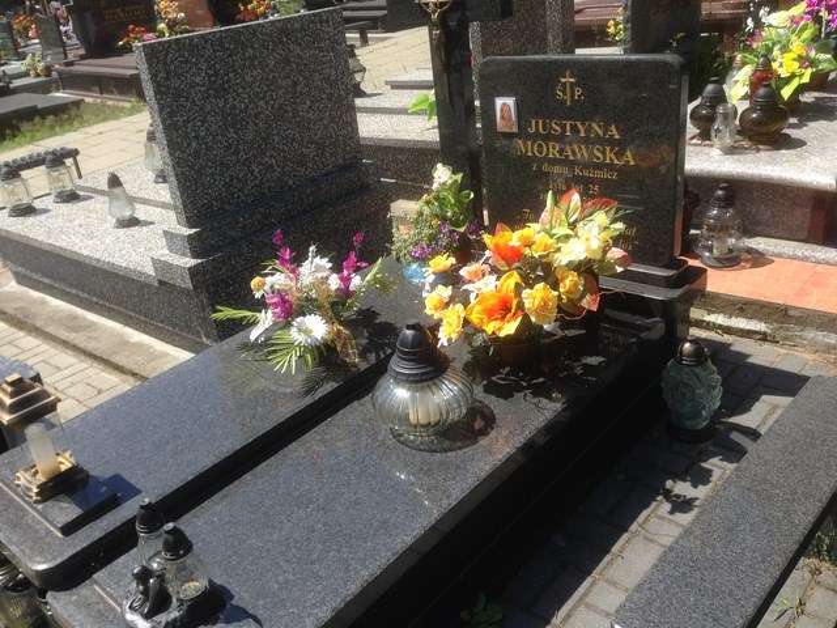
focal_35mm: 33
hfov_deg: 55.4
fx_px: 798
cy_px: 314
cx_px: 418
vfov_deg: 42.9
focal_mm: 4.12
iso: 50
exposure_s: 1/1085
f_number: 2.4
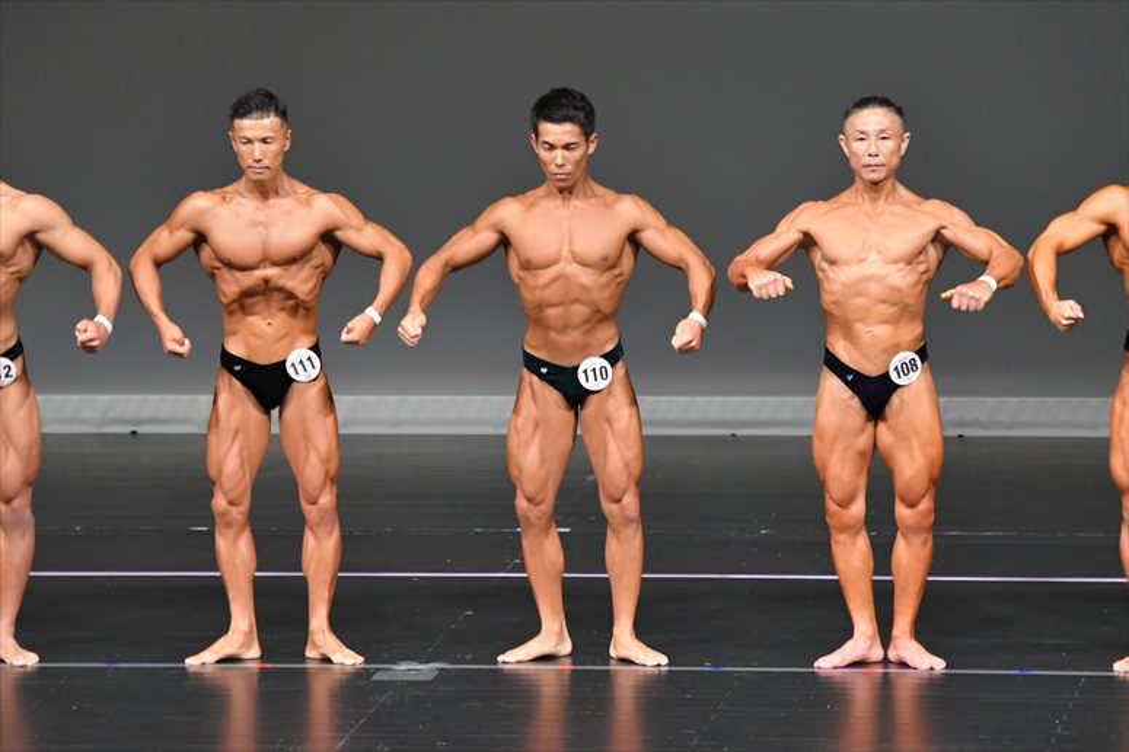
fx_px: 9874
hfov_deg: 6.5
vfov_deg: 4.4
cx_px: 564
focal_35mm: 315
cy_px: 376
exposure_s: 1/400
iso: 5000
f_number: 5.6
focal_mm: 210
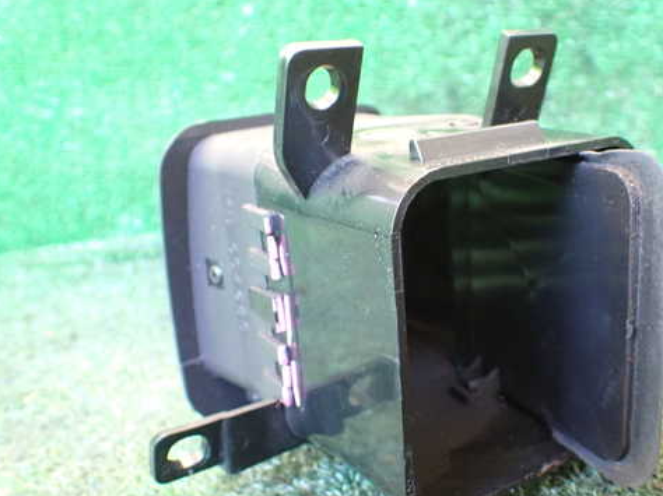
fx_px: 727
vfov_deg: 37.7
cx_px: 413
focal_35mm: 38
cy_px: 265
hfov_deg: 48.6
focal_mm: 5.4
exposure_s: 1/30
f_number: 2.3
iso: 800
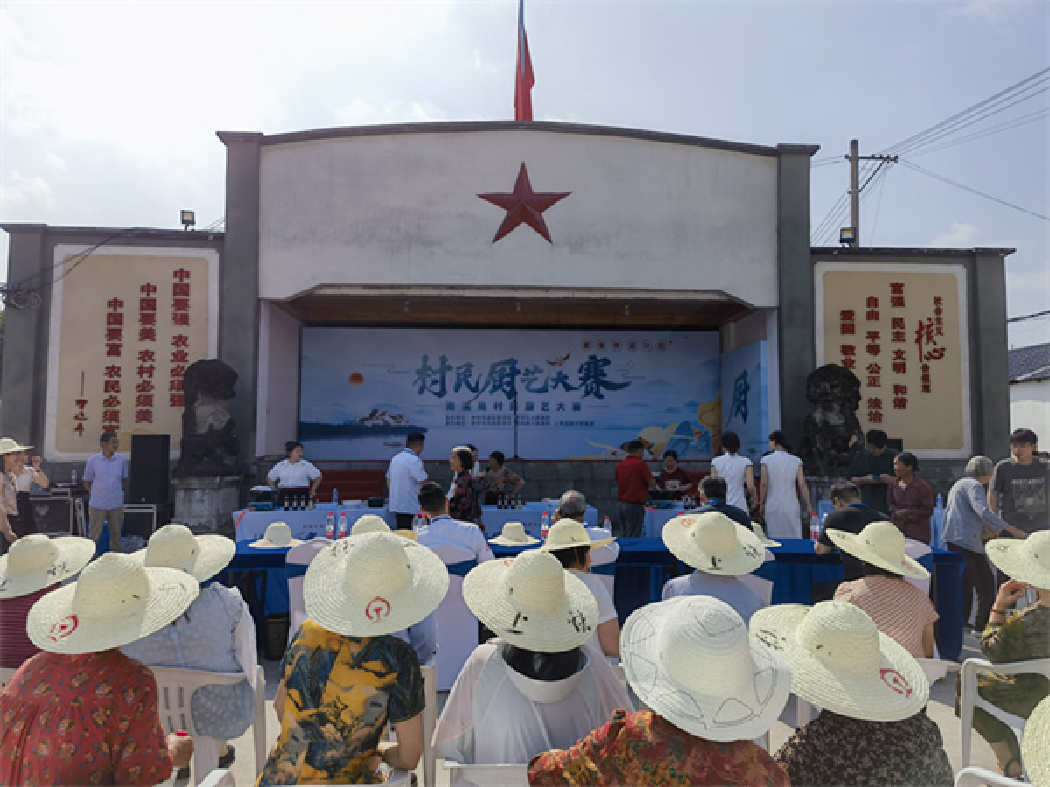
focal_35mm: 23
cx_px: 525
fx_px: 698
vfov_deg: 58.9
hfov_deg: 73.9
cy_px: 394
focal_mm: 6.67
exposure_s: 1/8696
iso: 50
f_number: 1.9
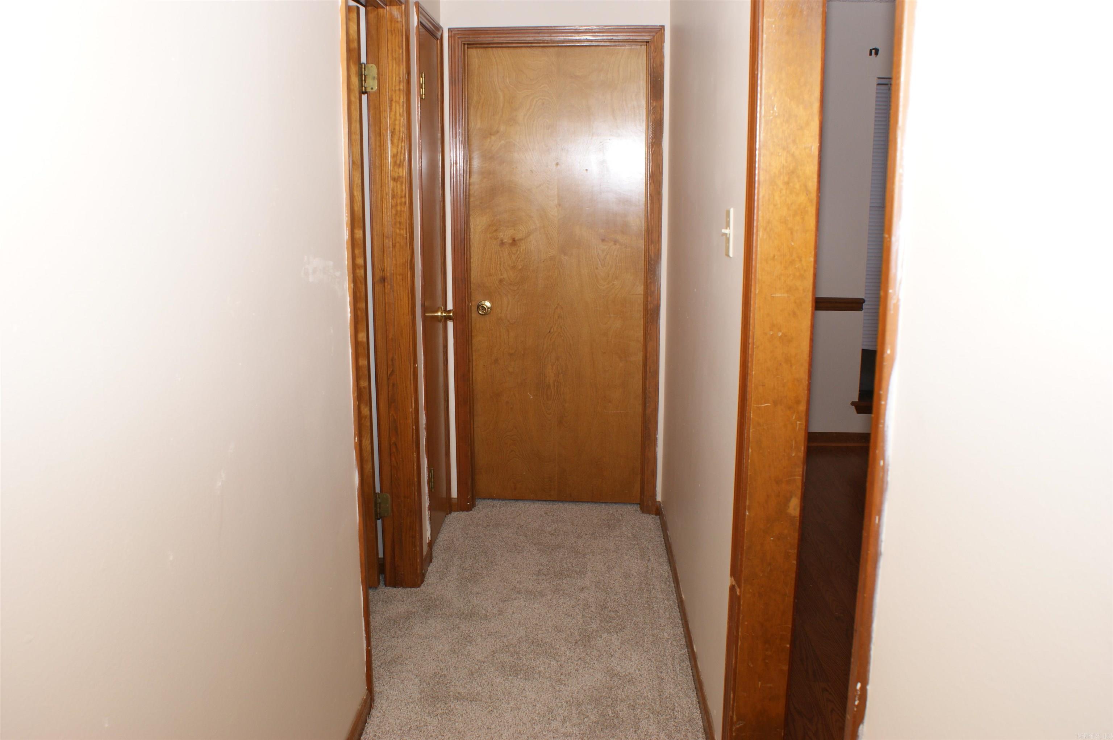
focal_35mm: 30
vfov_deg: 43.6
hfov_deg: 62.0
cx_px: 556
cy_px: 370
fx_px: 927
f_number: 5.6
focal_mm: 20
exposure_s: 1/60
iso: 200
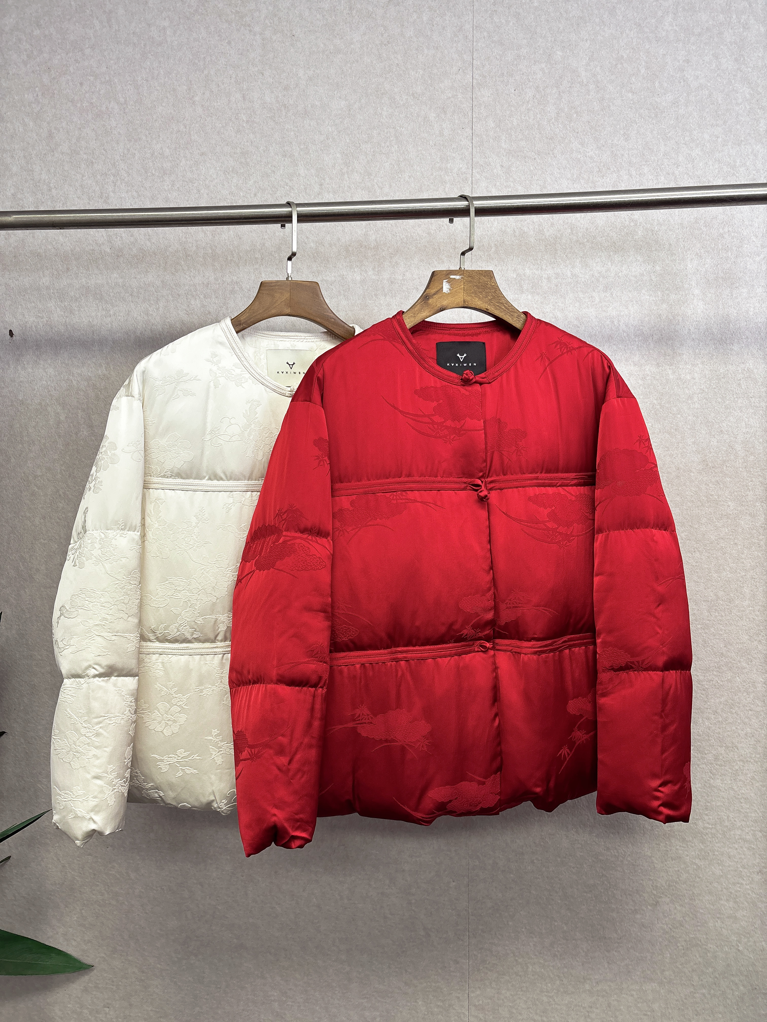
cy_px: 511
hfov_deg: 53.1
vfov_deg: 67.3
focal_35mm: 26
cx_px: 384
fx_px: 768
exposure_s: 1/121
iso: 100
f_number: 1.6
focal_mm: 5.96
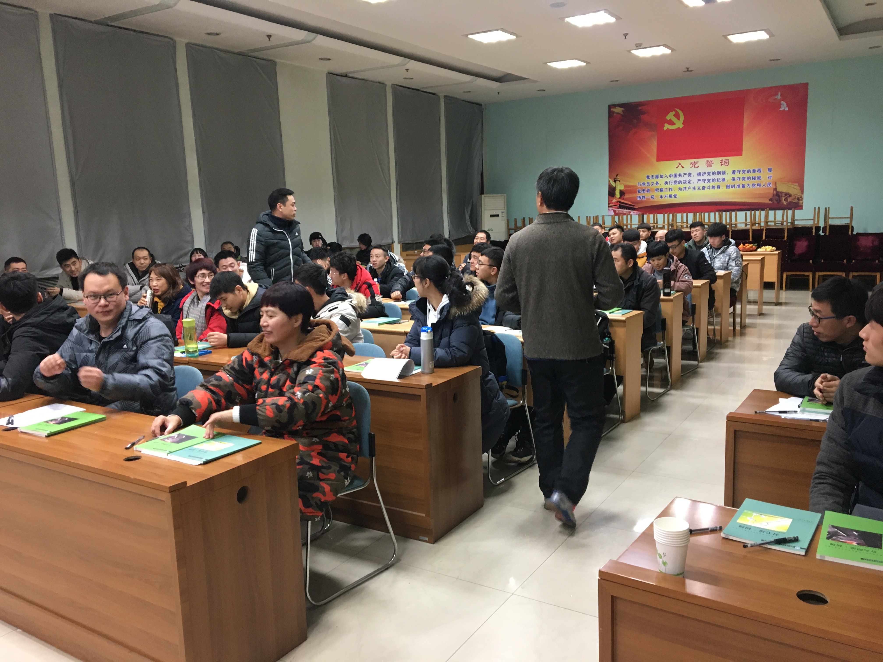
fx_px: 740
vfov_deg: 48.2
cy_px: 331
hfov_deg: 61.7
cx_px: 442
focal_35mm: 29
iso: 125
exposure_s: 1/33
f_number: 2.2
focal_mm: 4.15
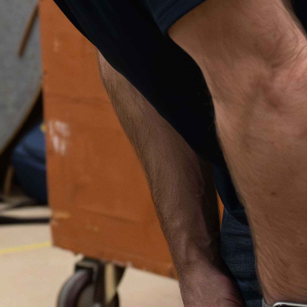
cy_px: 7
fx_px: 2418
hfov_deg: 7.1
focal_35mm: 241
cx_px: -192
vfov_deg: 7.2
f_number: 4
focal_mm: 49
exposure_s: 1/200
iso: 3200
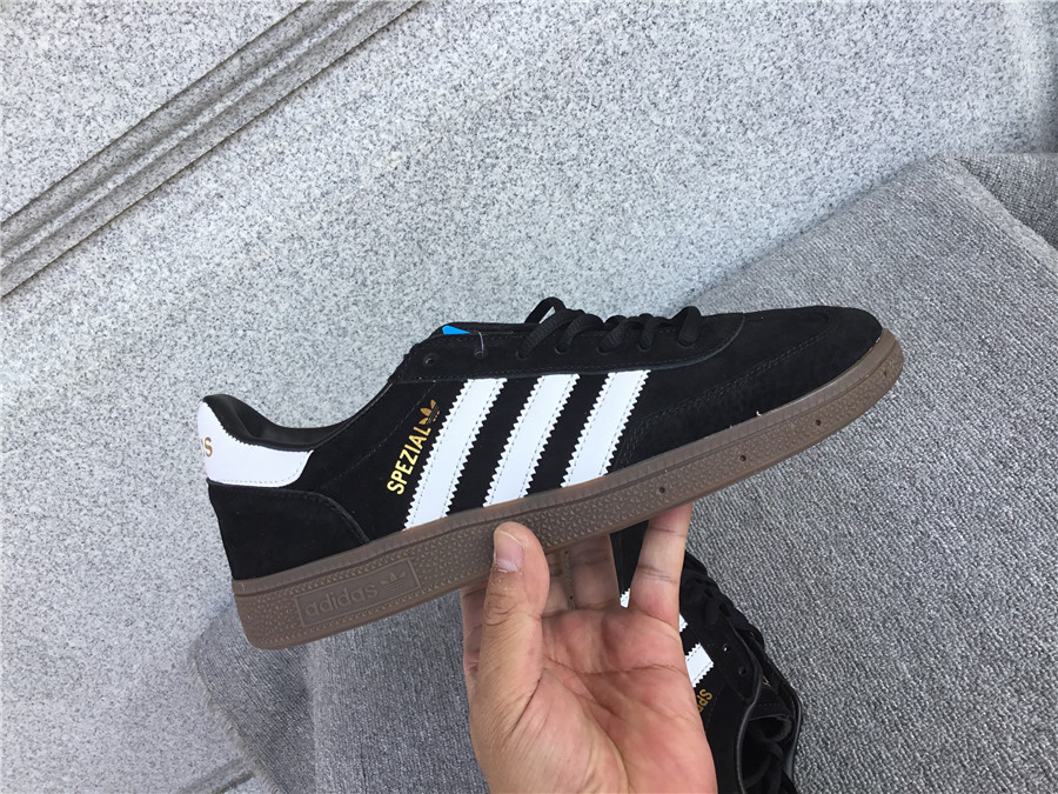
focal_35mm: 31
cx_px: 529
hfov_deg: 58.4
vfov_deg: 45.4
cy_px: 397
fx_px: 947
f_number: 2.4
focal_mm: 3.3
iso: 25
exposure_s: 1/243
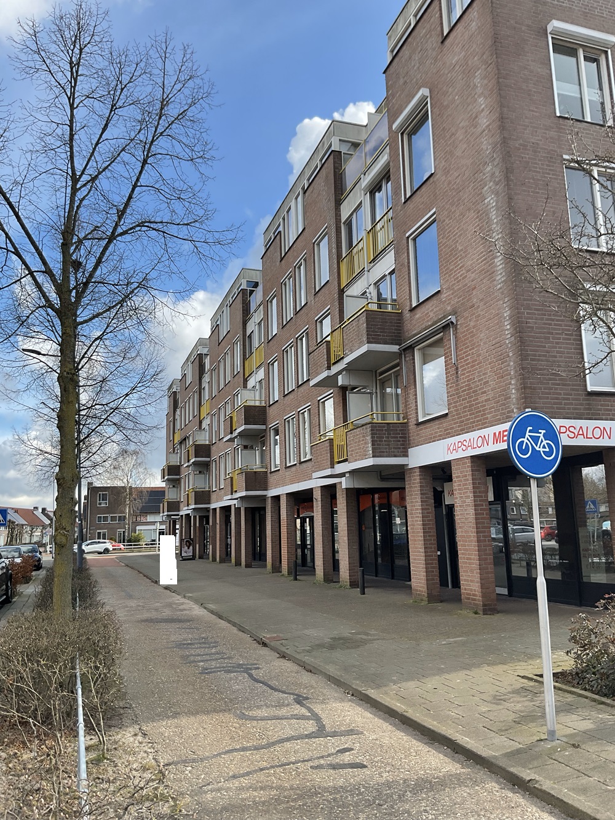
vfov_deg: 61.7
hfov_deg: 48.2
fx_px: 687
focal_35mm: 29
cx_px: 308
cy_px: 410
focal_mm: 3
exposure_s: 1/883
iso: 16
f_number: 1.8
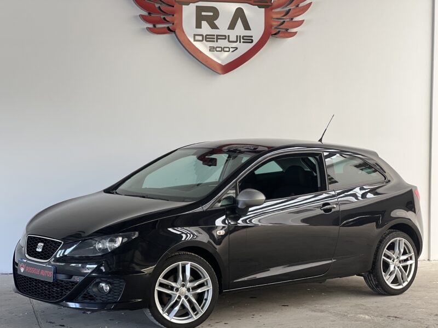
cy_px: 164
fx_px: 974
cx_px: 219
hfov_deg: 25.3
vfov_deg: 19.1
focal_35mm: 77
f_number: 2.8
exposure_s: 1/121
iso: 100
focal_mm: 9
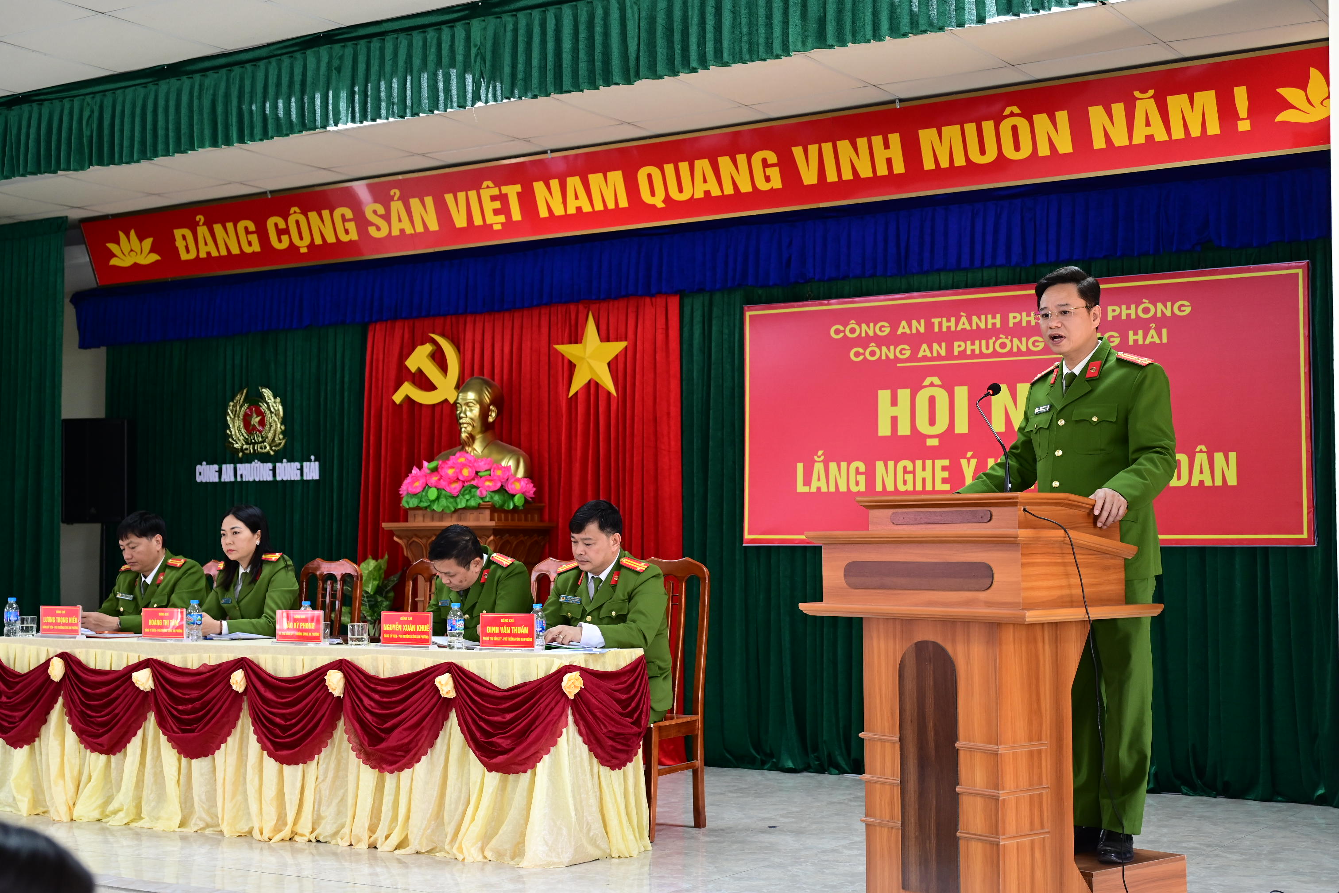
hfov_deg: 41.1
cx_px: 670
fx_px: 1785
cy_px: 446
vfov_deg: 28.1
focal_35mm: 48
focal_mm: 48
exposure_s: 1/160
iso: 1250
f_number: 4
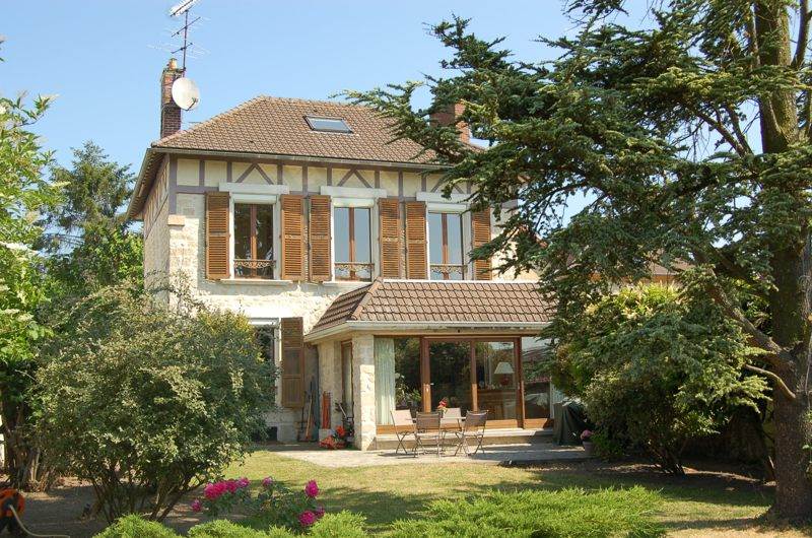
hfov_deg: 43.7
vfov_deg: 29.7
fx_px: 1013
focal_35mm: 45
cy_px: 269
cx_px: 406
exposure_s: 1/200
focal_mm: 30
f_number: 7.1
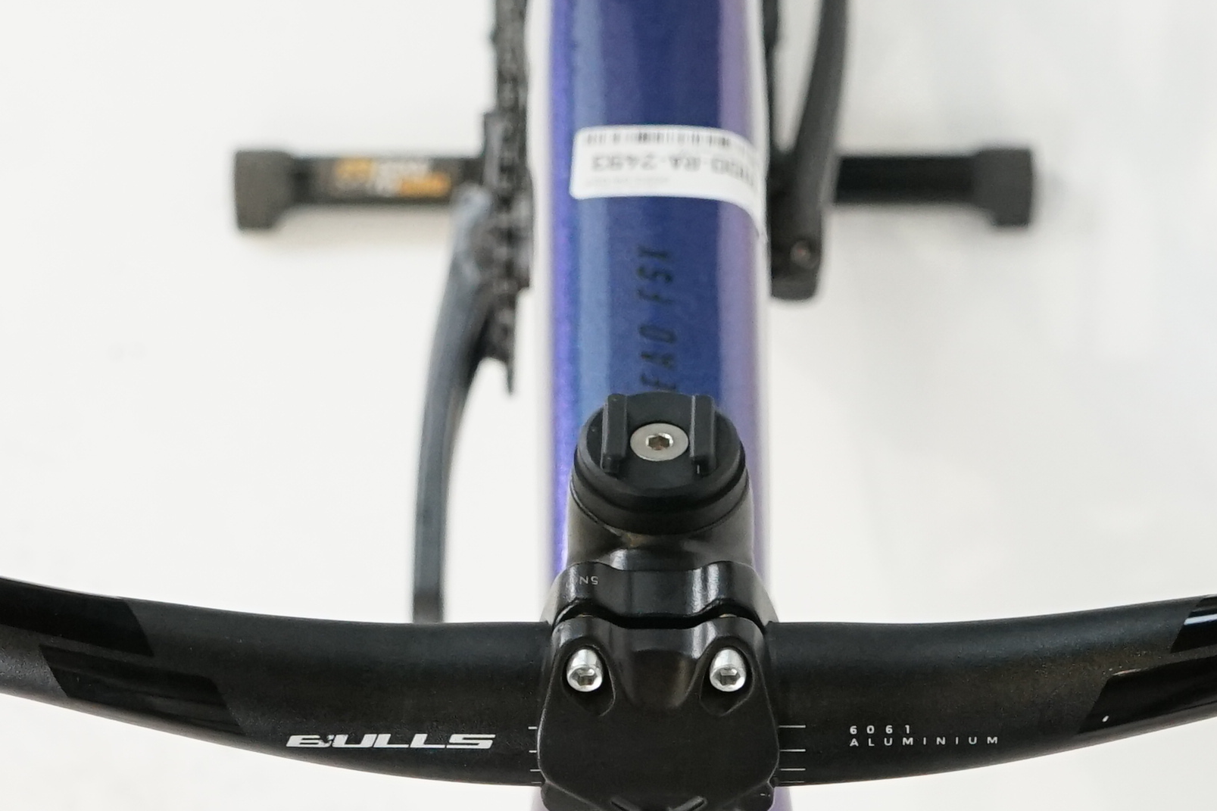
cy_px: 672
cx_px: 642
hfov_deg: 18.3
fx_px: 3786
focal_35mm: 112
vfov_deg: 12.2
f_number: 5.6
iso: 2000
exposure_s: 1/200
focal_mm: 30
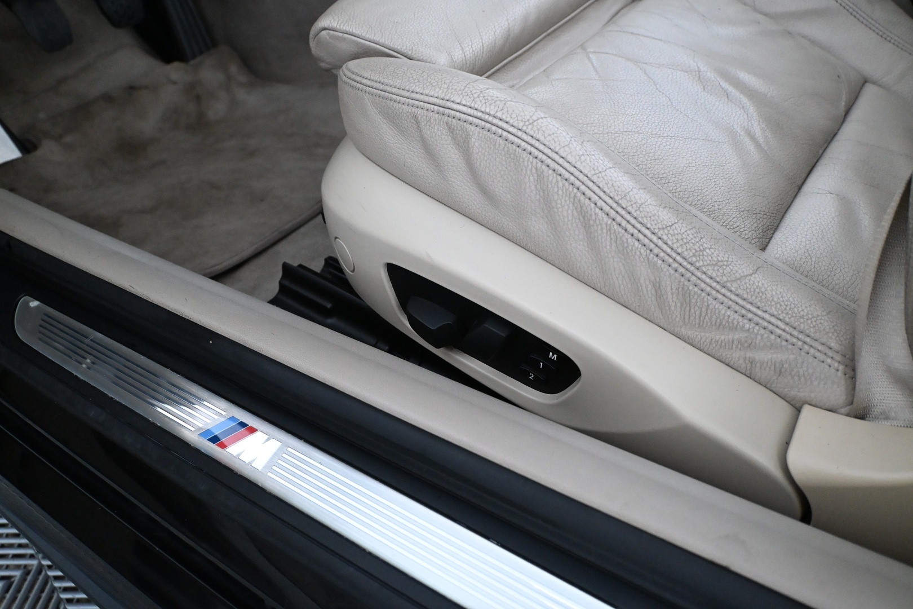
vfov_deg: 43.6
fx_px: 761
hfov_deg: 61.9
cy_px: 304
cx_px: 456
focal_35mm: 30
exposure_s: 1/60
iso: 4000
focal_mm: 20
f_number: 4.5
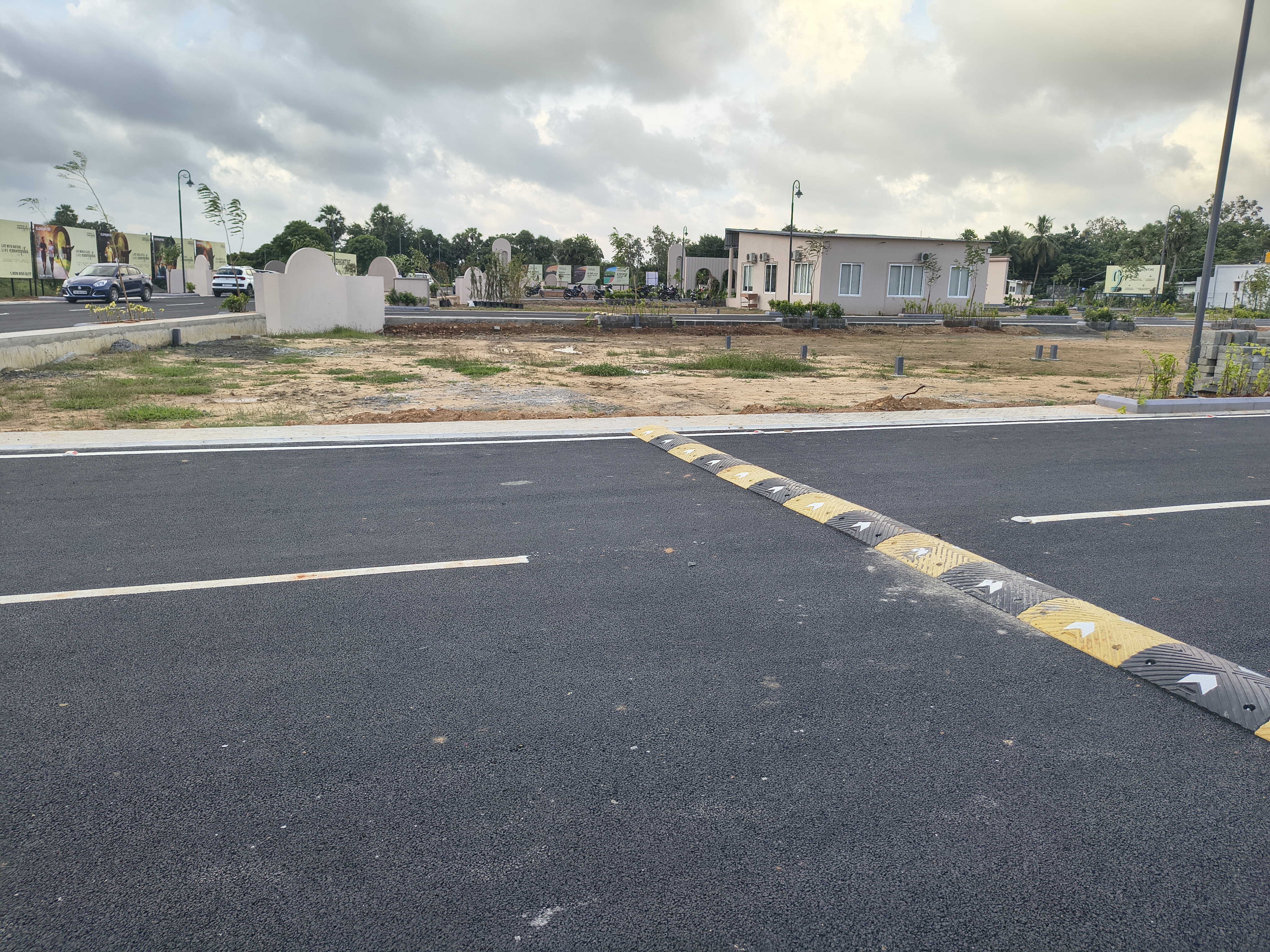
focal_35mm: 24
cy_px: 476
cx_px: 635
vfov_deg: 56.8
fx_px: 881
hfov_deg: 71.6
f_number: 1.8
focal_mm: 5.56
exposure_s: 1/635
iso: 100
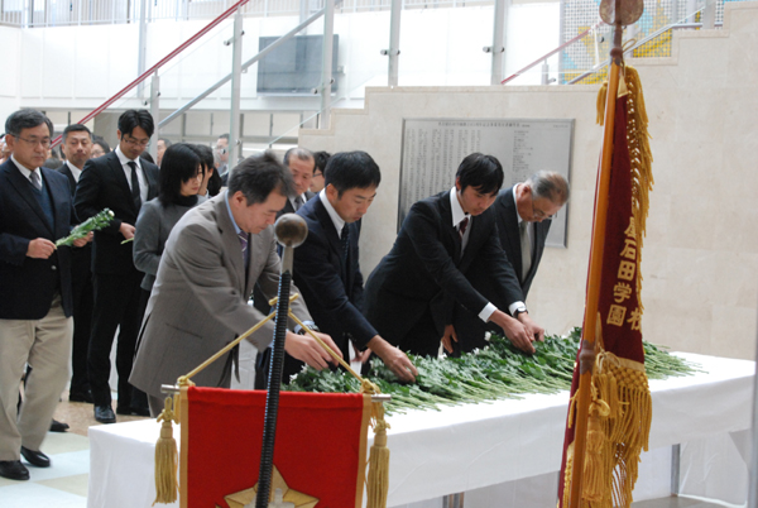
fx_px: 1455
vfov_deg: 19.8
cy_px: 254
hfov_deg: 29.2
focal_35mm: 69
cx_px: 379
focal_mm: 46
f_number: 5.6
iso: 1600
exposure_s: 1/30
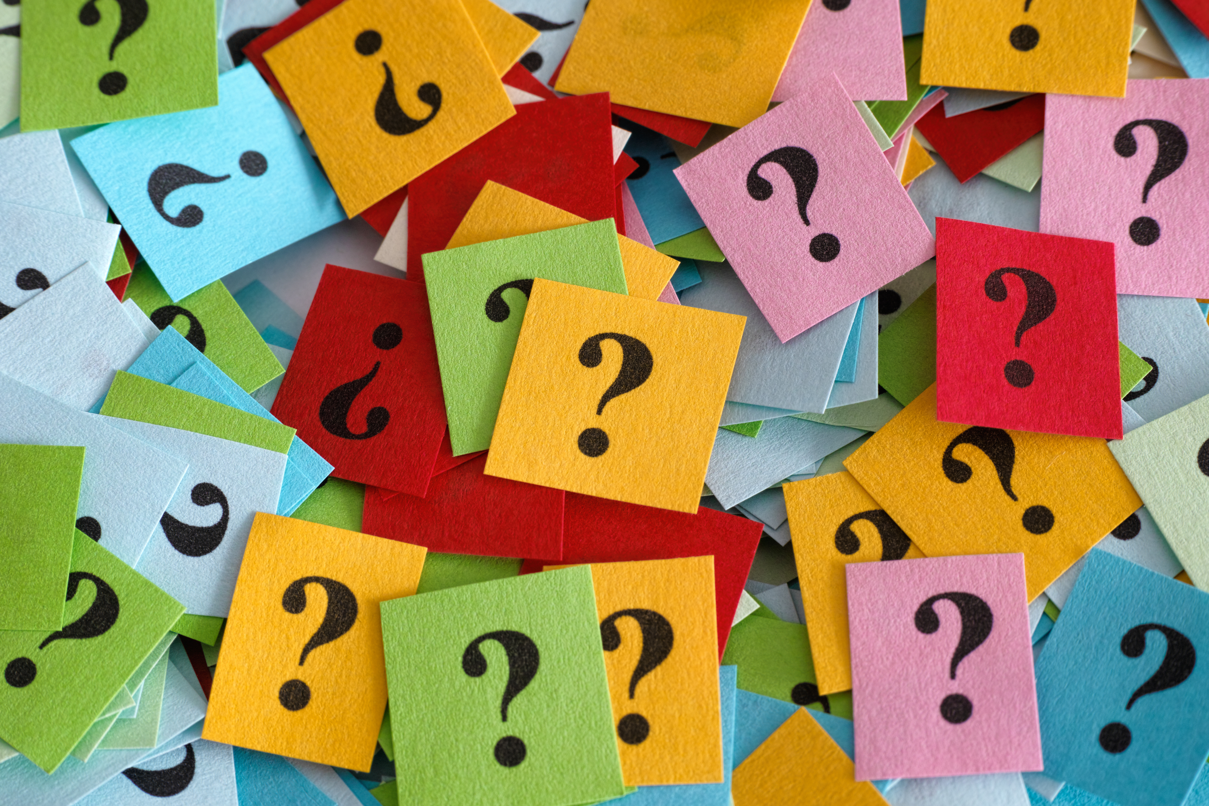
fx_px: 2519
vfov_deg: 18.2
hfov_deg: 27.0
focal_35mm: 75
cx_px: 604
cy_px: 403
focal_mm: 50
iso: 100
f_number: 11
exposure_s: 8
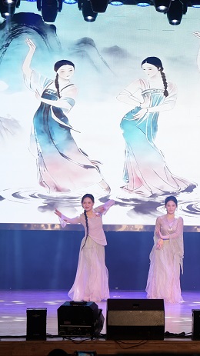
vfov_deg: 12.6
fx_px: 1614
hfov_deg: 7.1
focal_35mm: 171
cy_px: 178
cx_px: 220
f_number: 3.5
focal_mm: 108
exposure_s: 1/80
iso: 100
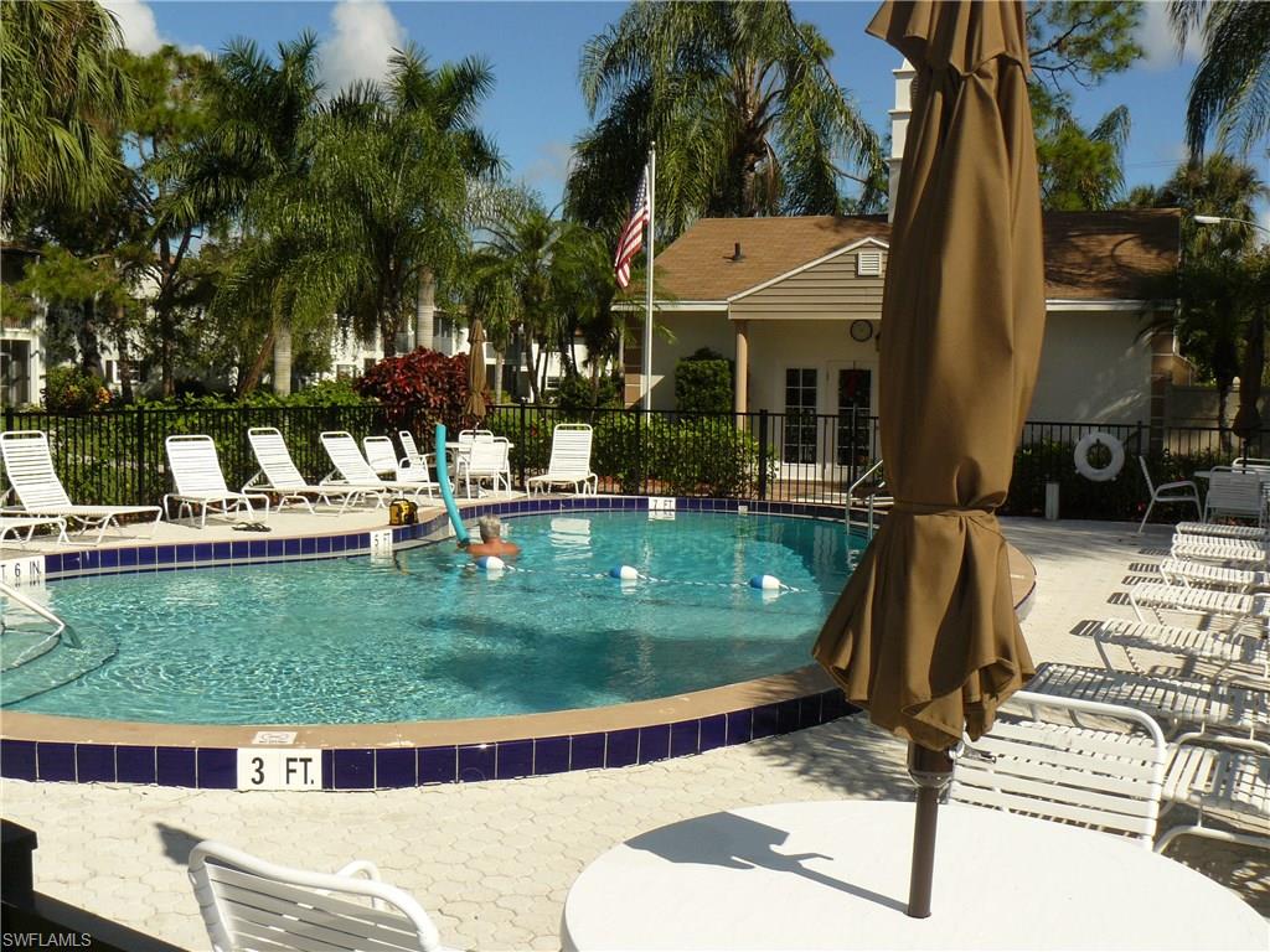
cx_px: 635
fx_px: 1321
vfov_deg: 39.7
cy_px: 476
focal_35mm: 36
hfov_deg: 51.4
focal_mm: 6
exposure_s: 1/500
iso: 100
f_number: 6.3
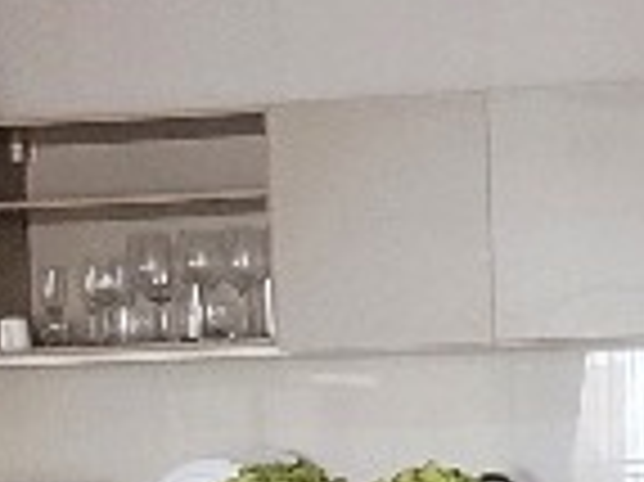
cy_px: 441
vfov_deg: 16.0
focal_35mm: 91
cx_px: 779
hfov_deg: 20.2
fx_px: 1692
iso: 400
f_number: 2.2
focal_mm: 1.74
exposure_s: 1/33
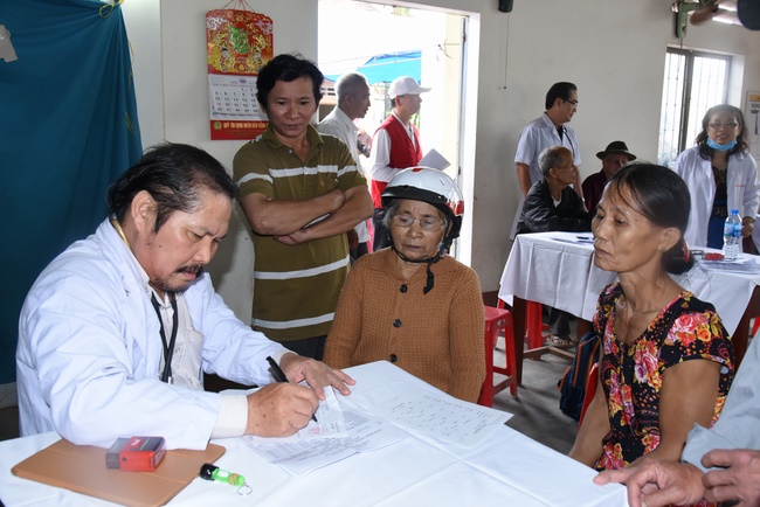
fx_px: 634
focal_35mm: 30
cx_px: 380
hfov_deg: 61.9
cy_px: 254
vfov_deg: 43.6
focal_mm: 30
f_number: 6.3
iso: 1800
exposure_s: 1/100
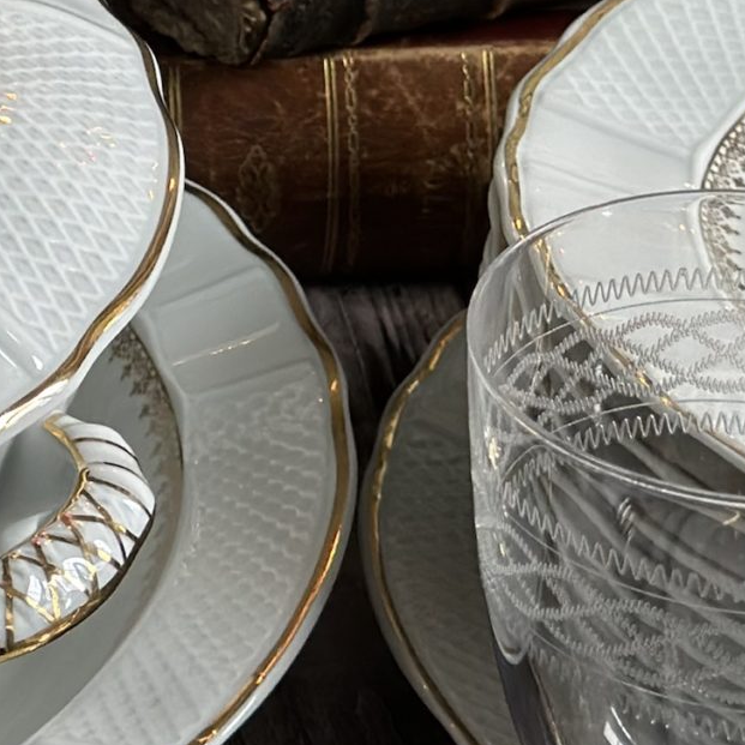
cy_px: -294
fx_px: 4261
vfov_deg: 9.8
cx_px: -319
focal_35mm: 175
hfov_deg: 9.7
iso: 125
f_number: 1.78
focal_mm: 6.86
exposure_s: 1/95
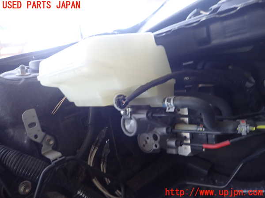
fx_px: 191
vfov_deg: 54.9
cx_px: 132
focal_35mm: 25
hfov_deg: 69.4
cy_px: 99
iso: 250
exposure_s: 1/30
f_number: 2
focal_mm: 4.5
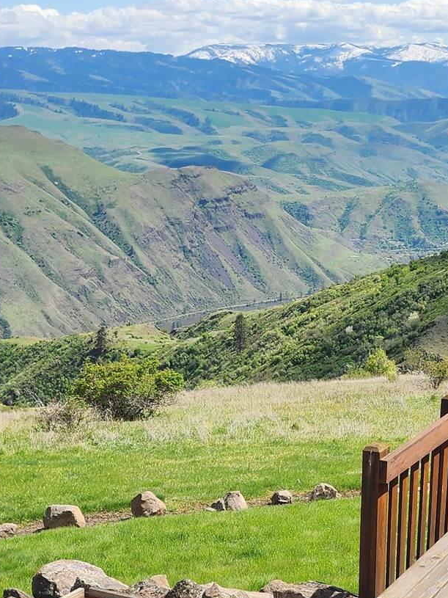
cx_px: 224
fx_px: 1122
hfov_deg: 22.6
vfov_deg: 28.4
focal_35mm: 65
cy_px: 561
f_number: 1.8
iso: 12
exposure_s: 1/803
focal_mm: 6.4
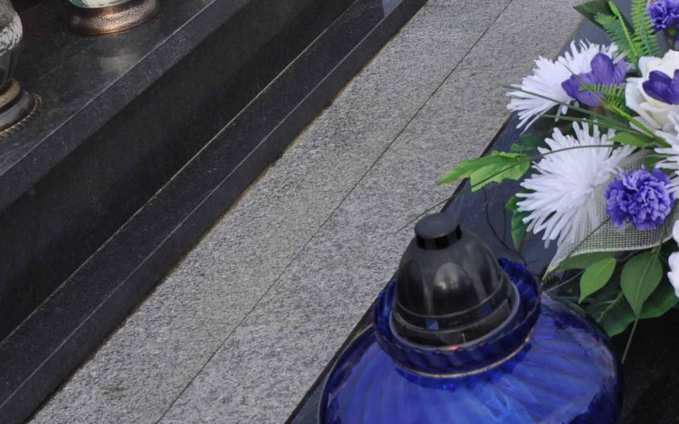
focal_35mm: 84
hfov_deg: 22.7
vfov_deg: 15.3
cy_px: -3
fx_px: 1554
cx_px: 807
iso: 200
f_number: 6.3
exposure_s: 1/160
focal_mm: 18
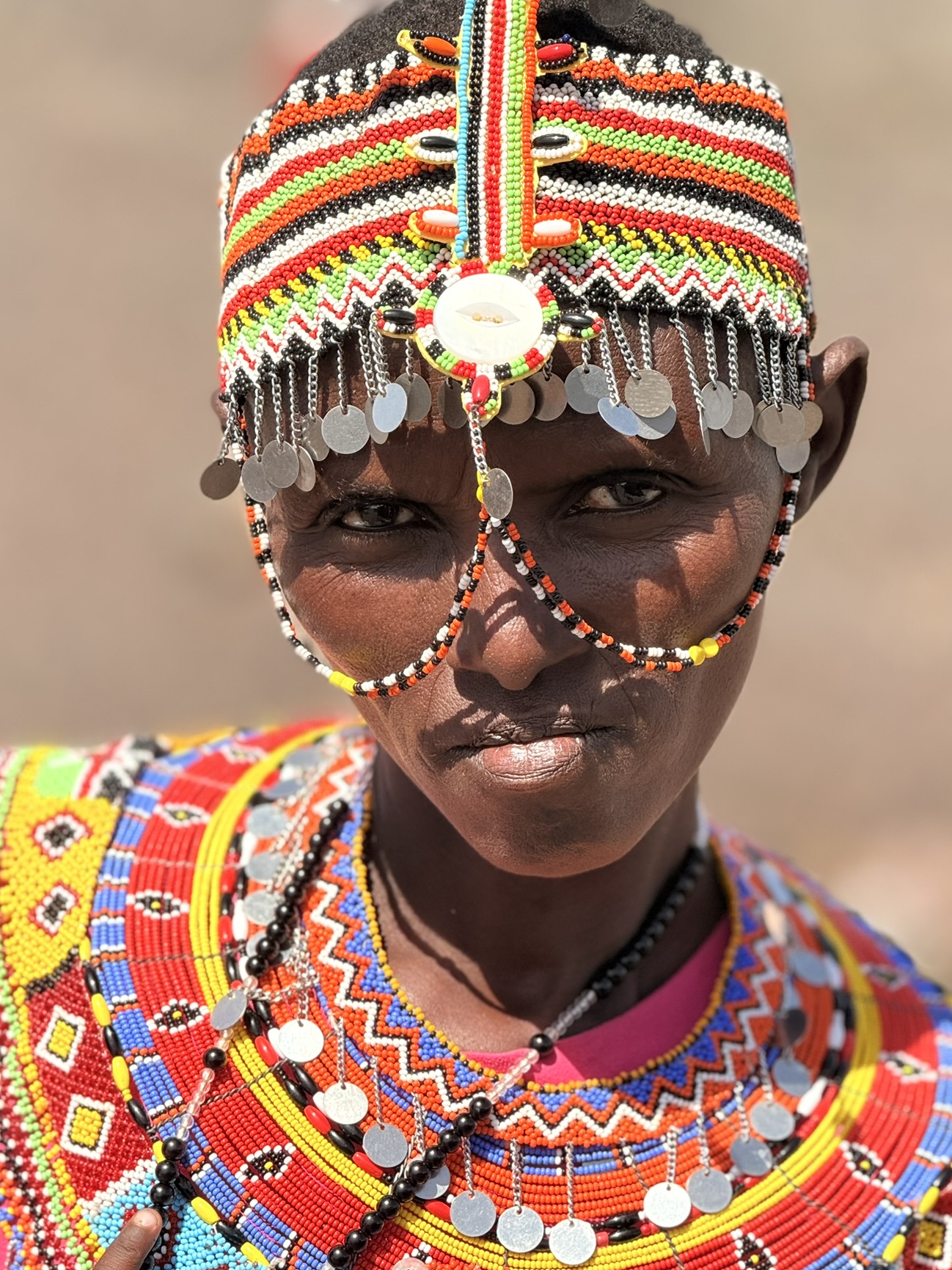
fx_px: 5208
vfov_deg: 13.9
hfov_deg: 10.4
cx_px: 515
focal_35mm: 142
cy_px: 628
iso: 64
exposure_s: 1/1080
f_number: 2.8
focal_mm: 15.66
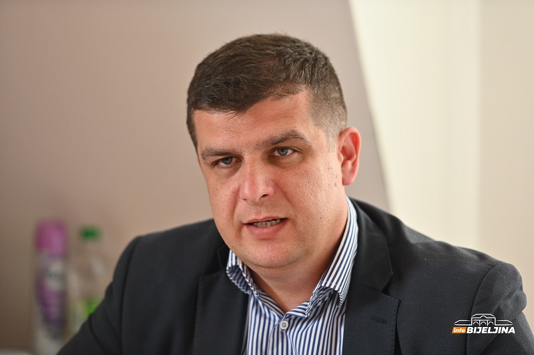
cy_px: 178
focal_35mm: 175
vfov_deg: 7.8
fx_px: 2594
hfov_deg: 11.8
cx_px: 267
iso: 1000
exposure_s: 1/250
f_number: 2.8
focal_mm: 175
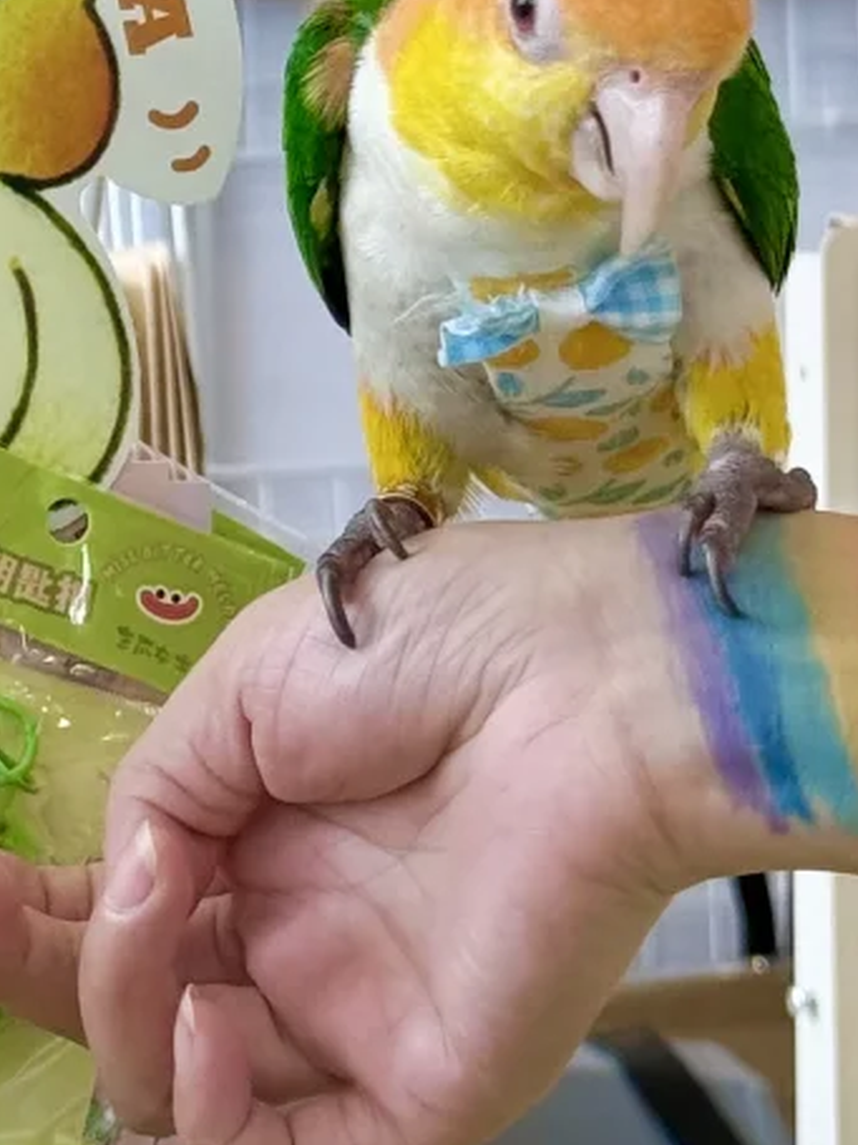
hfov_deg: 9.6
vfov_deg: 12.9
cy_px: 211
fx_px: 5026
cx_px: -156
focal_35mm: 152
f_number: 1.78
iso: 50
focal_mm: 6.76
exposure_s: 1/125
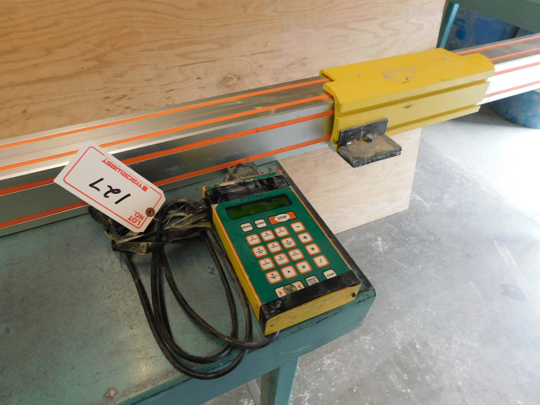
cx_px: 270
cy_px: 202
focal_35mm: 23
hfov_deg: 73.9
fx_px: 359
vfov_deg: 58.9
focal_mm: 4
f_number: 3
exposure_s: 1/40
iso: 125
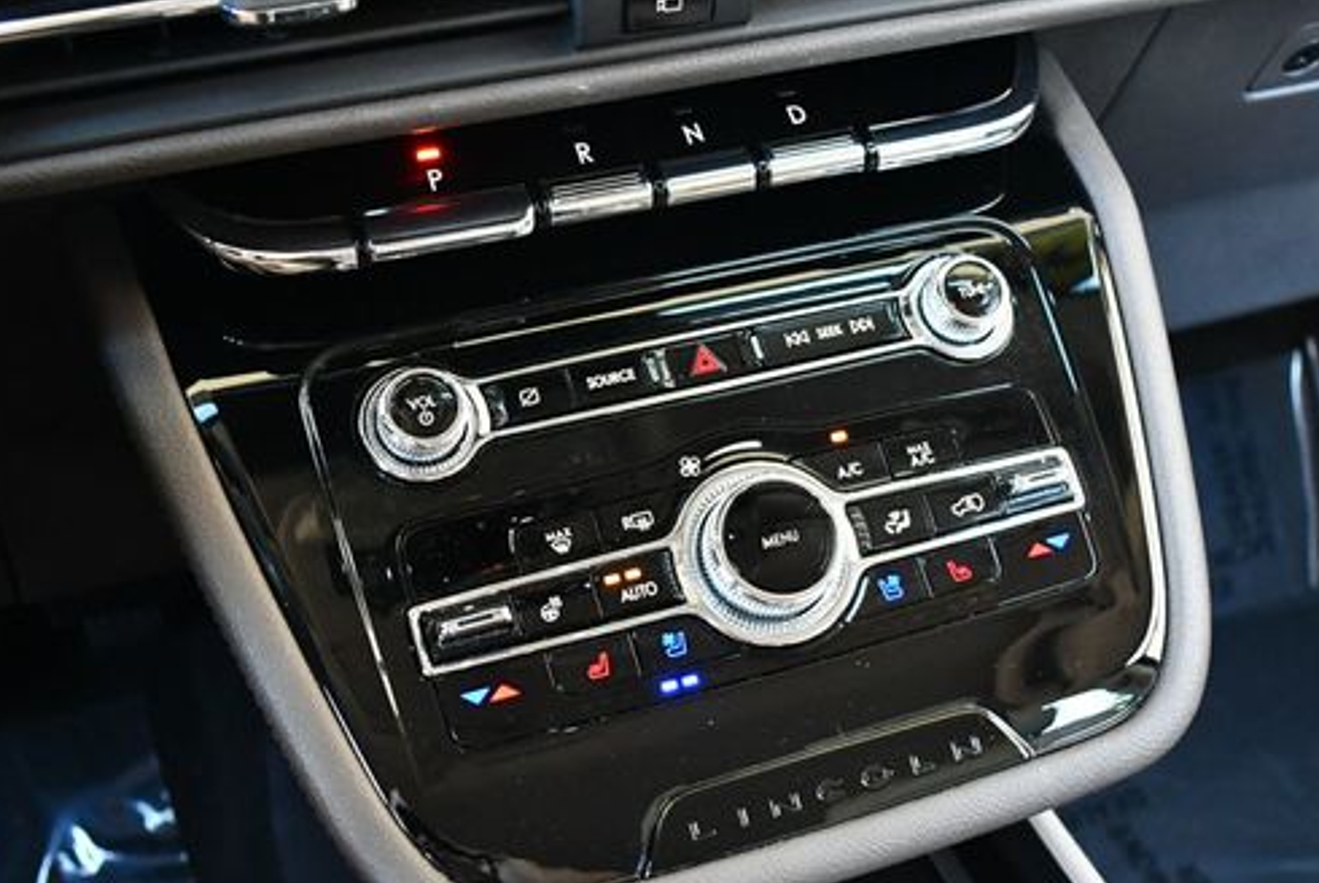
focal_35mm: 47
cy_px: 468
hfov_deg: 41.8
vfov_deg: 28.7
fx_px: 1724
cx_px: 719
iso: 3200
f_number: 3.5
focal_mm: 18
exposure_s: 1/125
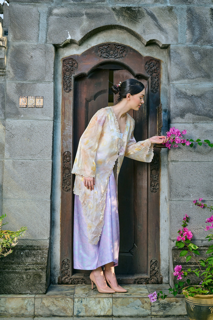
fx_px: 408
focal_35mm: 46
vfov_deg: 42.7
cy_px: 160
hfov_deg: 29.2
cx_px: 106
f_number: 6.3
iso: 250
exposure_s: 1/160
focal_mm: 46
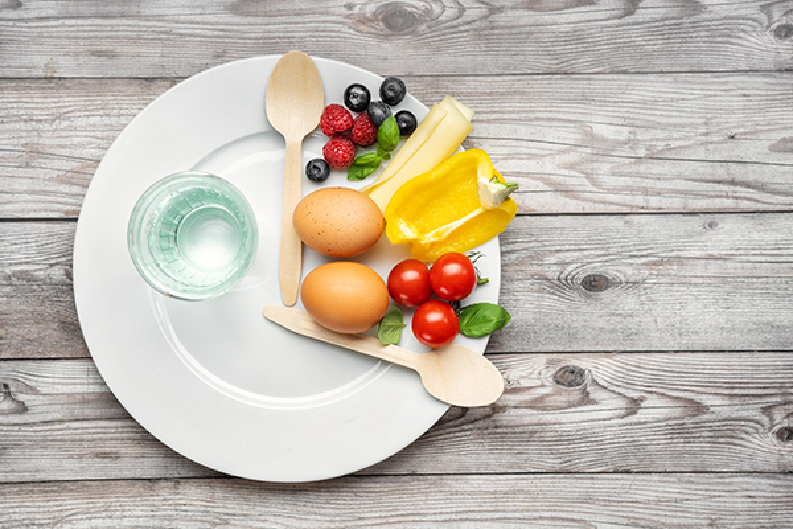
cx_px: 396
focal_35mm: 50
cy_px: 264
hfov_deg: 39.6
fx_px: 1101
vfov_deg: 27.0
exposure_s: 1/125
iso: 125
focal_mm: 50
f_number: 4.5
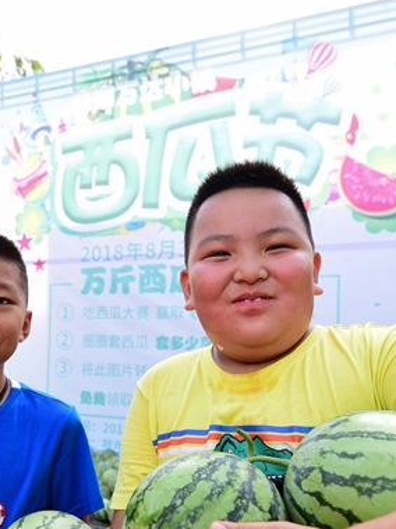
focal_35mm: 32
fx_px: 488
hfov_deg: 43.6
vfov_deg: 55.8
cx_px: 138
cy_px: 347
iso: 100
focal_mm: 14
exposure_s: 1/160
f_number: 3.5
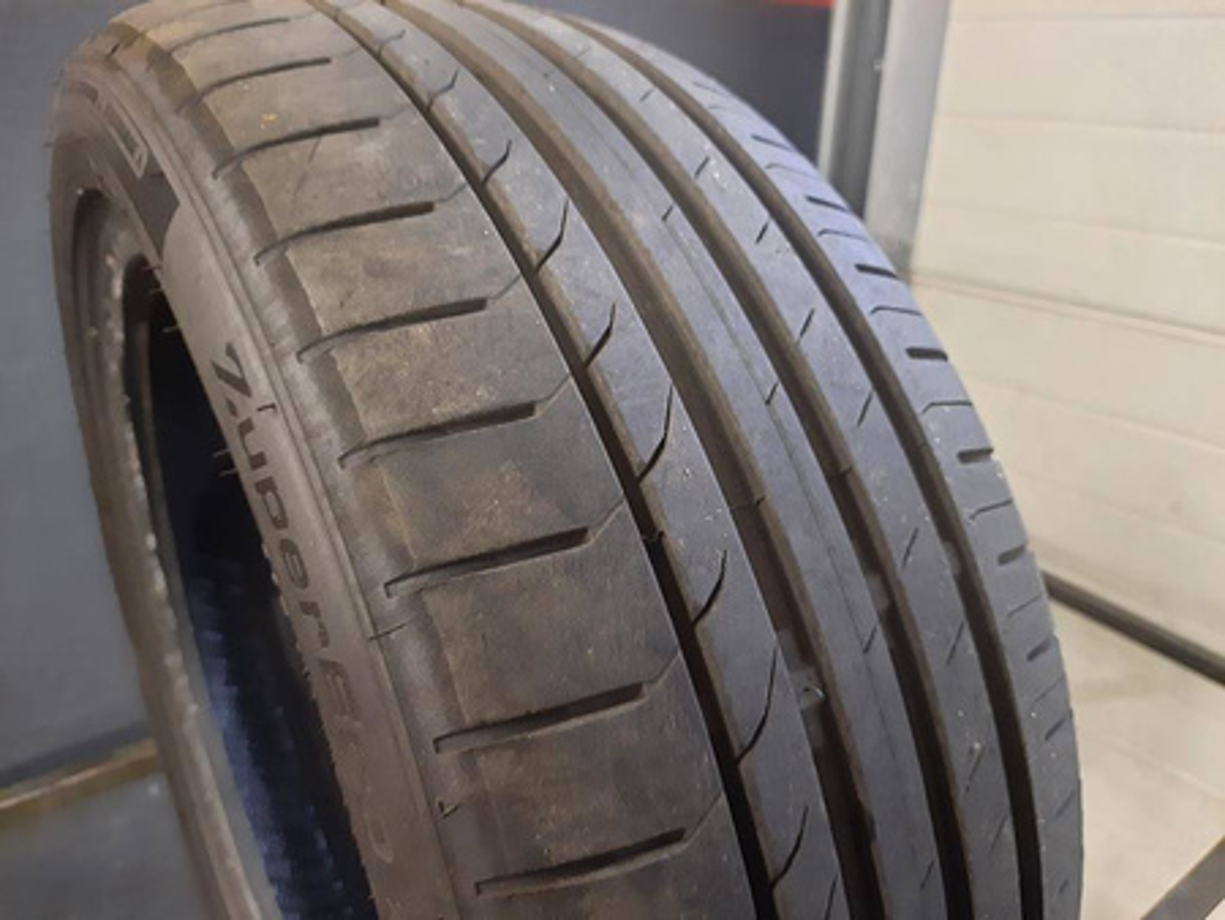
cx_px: 612
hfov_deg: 71.6
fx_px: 850
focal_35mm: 24
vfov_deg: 56.9
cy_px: 460
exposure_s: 1/25
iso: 640
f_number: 1.8
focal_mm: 5.23
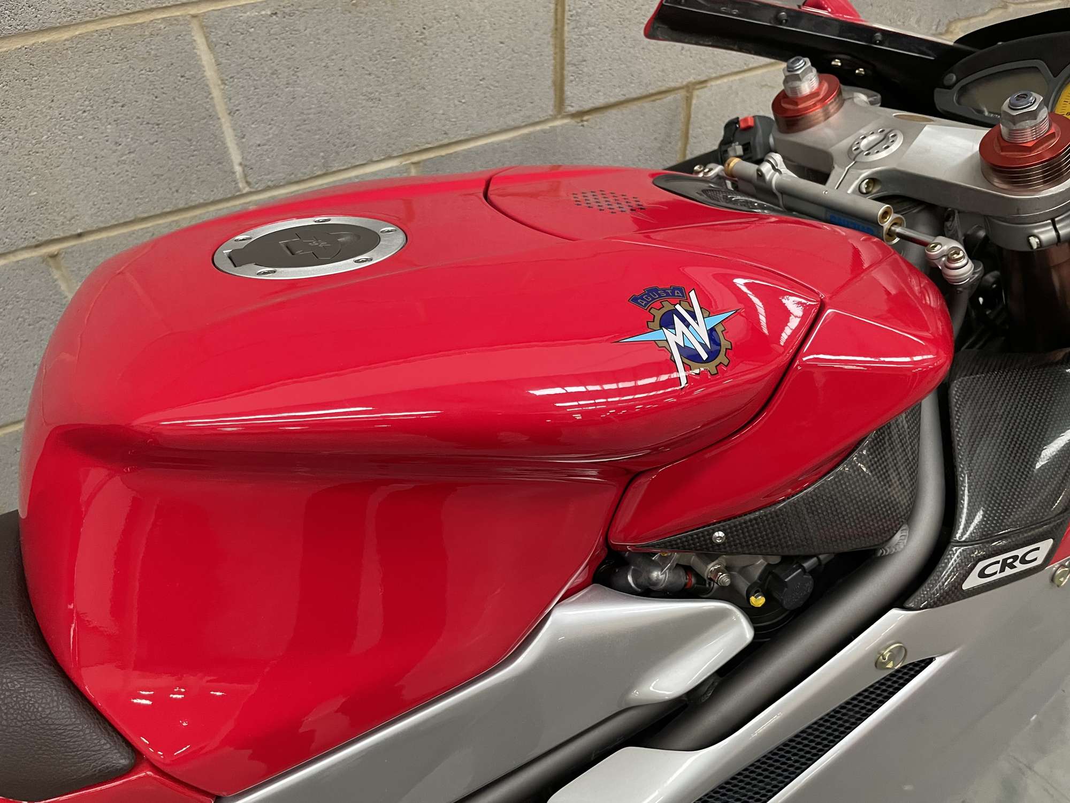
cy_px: 402
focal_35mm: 26
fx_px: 804
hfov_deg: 67.3
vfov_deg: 53.1
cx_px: 535
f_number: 1.6
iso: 320
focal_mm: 4.2
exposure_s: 1/60
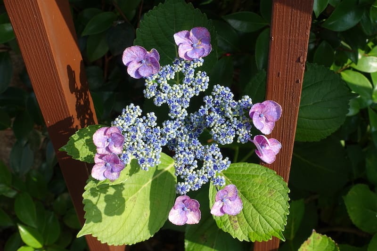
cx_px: 188
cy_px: 126
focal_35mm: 63
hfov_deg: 31.9
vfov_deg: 21.6
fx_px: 660
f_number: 5.6
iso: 125
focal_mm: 22.95
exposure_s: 1/250
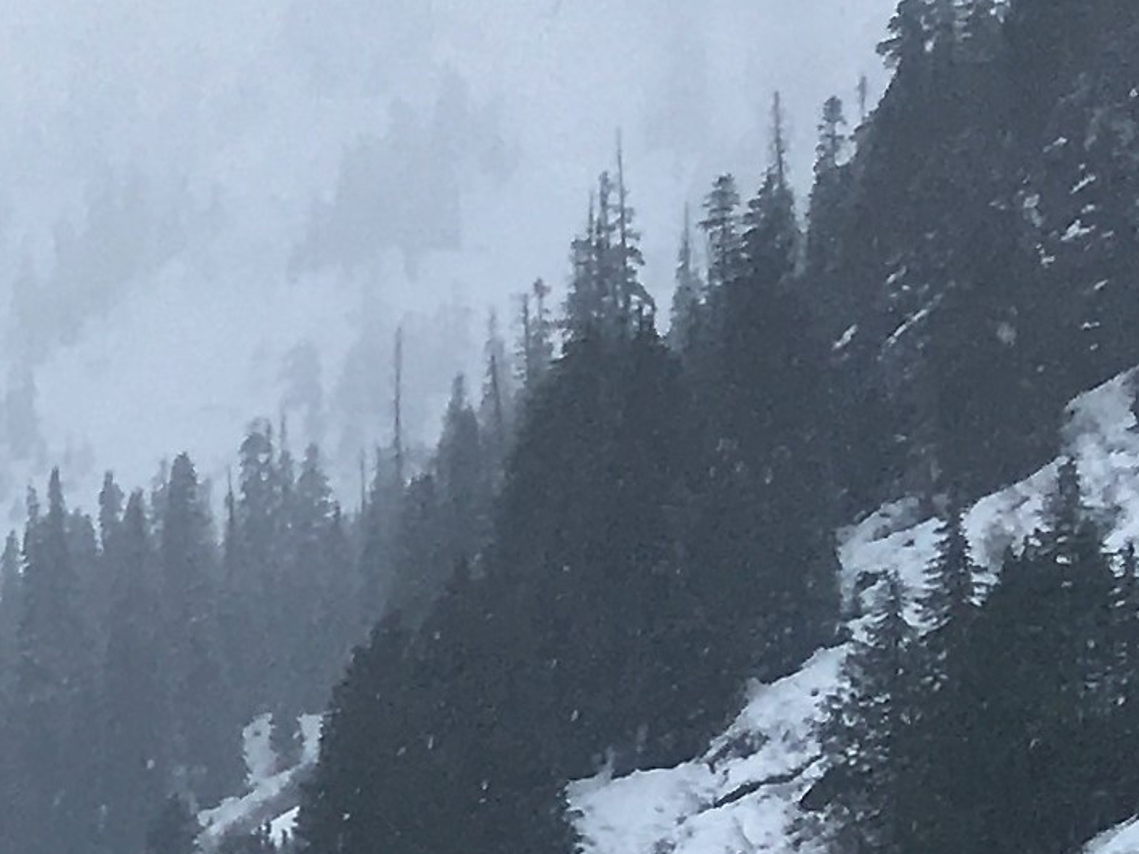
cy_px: 1723
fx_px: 5297
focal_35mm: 161
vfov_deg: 8.7
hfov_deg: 10.8
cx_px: -1412
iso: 25
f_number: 2.2
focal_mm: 4.15
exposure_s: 1/538
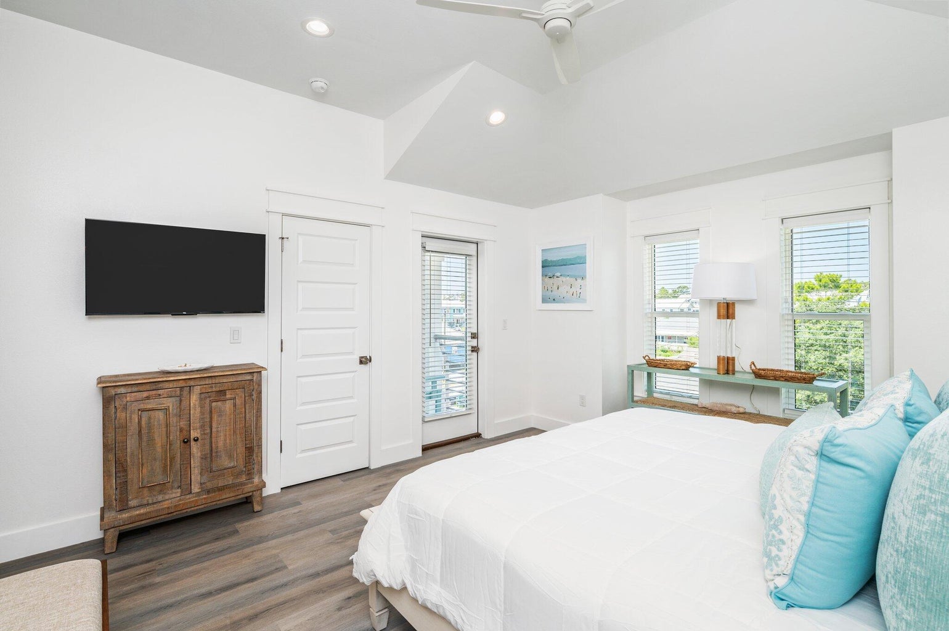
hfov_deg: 95.0
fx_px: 435
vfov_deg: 72.0
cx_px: 474
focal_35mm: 16
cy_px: 316
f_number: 9
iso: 320
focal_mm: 16.5
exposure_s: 1/60
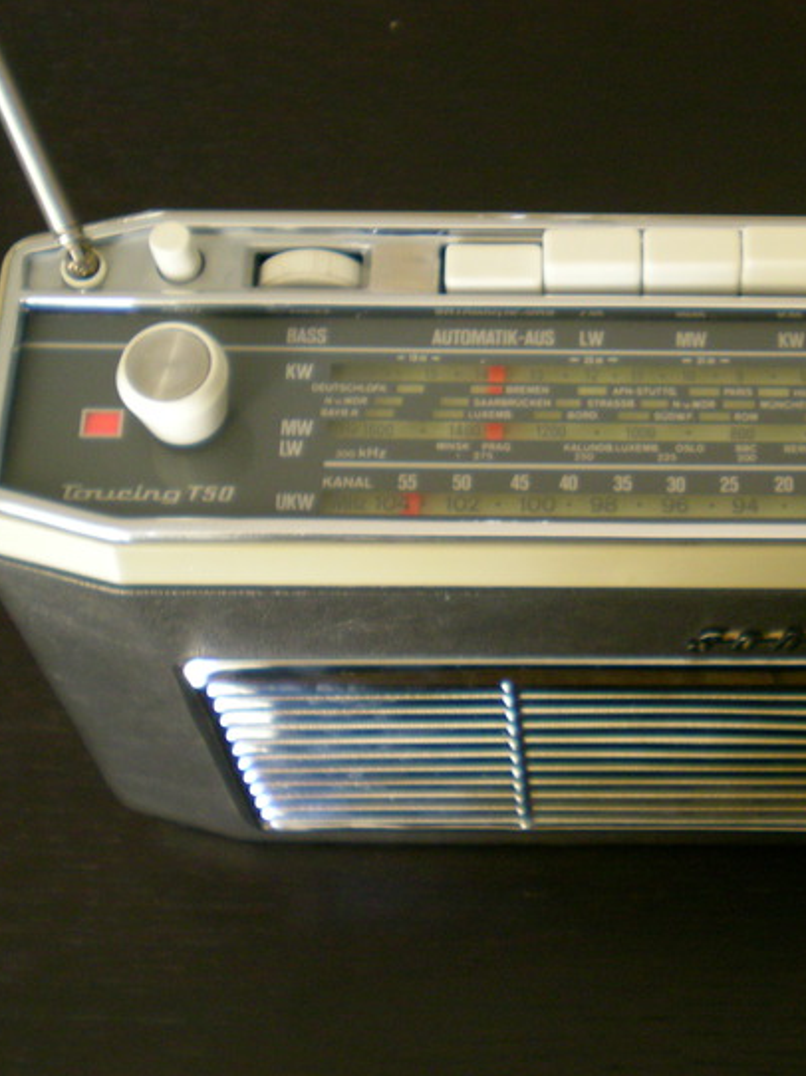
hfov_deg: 22.2
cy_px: 498
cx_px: 669
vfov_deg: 29.8
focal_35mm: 65
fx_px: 2020
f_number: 3.5
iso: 200
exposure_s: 1/19.1
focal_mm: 7.4
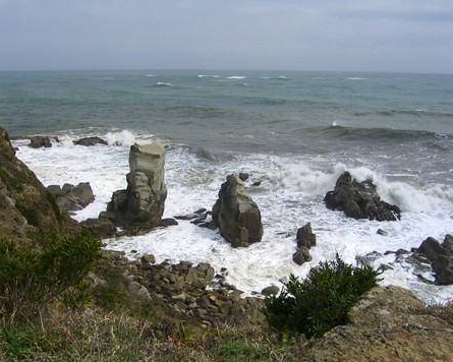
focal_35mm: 40
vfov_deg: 37.3
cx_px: 214
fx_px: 536
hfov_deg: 45.8
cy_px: 182
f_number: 8
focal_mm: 7.9
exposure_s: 1/320
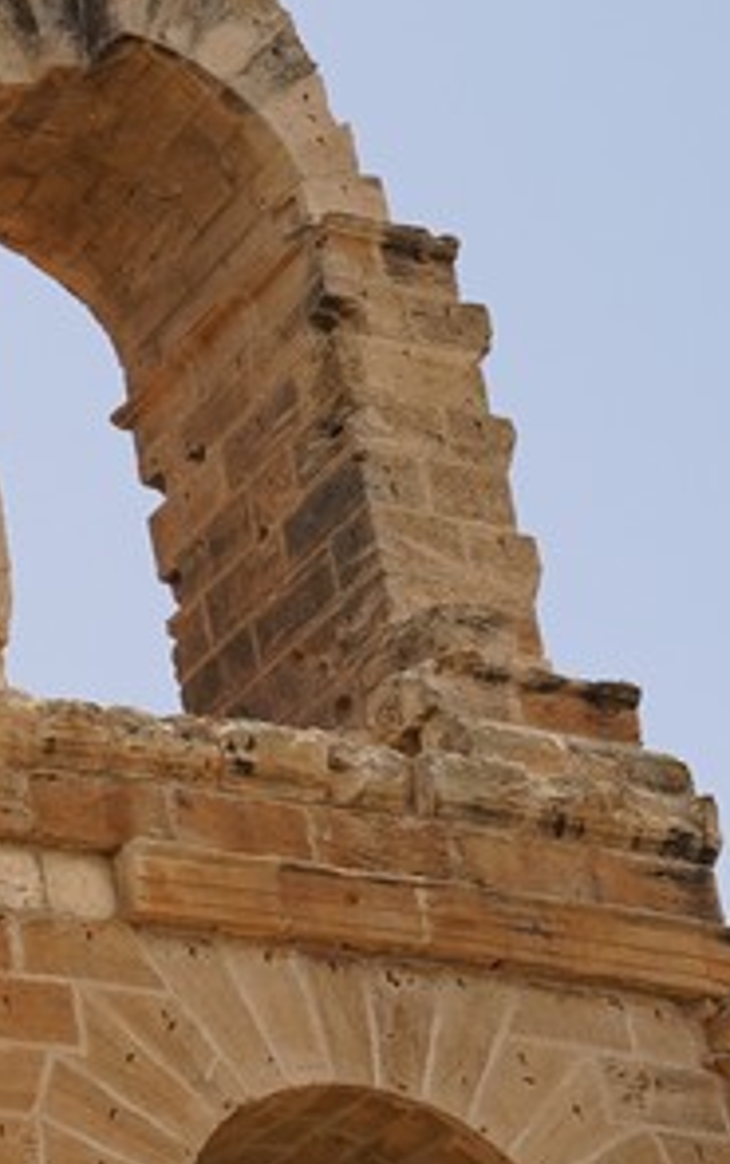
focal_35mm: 145
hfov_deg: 7.7
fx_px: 4604
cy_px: 998
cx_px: -1586
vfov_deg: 14.3
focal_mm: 35
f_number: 8
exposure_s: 1/320
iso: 100
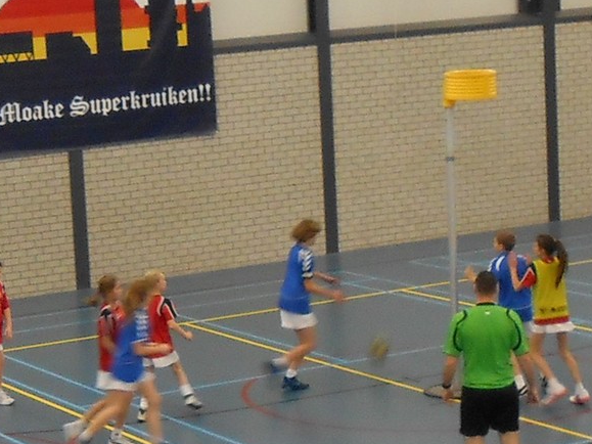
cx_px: 268
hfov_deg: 41.2
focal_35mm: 46
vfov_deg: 31.2
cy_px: 305
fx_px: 787
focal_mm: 4.6
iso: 200
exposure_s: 1/30
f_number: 3.5
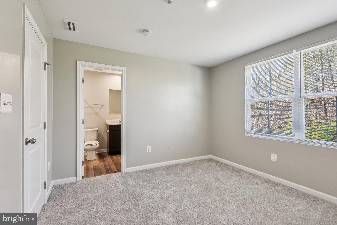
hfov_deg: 96.7
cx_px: 168
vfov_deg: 73.8
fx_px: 150
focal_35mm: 16
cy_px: 112
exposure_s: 1/20
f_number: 8
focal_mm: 16
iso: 400
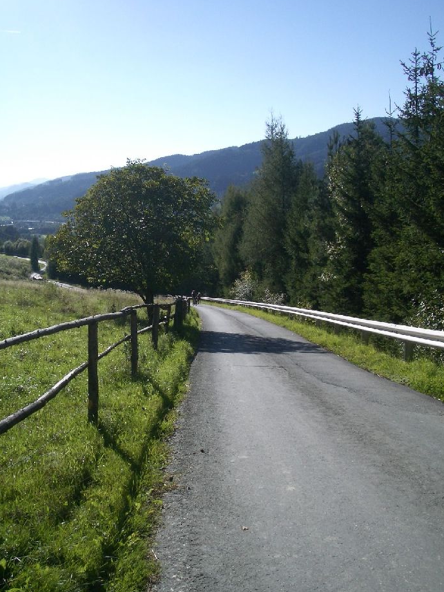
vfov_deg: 47.9
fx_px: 667
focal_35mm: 39
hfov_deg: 36.8
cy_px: 289
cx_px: 214
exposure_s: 1/640
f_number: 4.3
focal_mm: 5.8
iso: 50
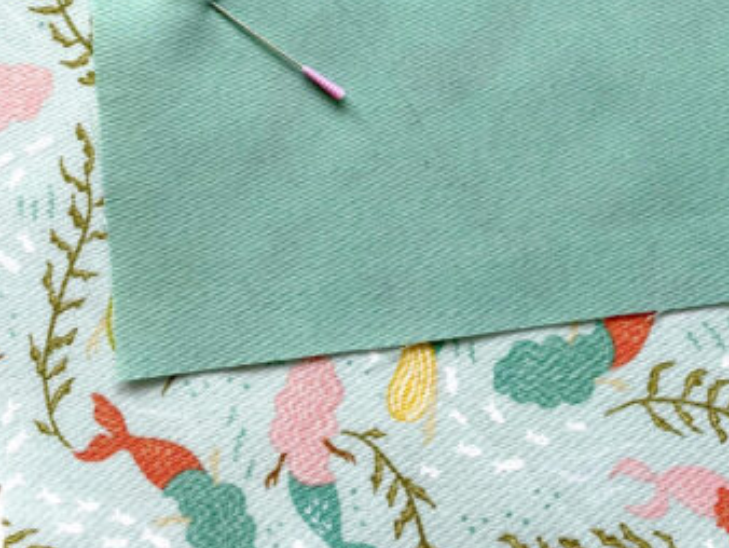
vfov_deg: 23.5
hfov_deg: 31.9
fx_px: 1243
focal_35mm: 59
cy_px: -30
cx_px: 578
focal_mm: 4.2
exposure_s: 1/121
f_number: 1.8
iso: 50
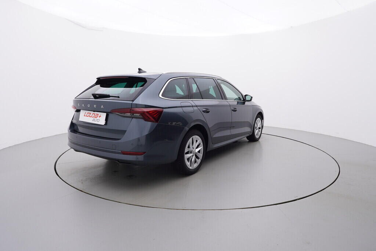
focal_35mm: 22
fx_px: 235
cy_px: 126
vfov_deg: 56.2
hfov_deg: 77.3
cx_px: 188
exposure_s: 1/80
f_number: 5
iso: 200
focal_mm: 15
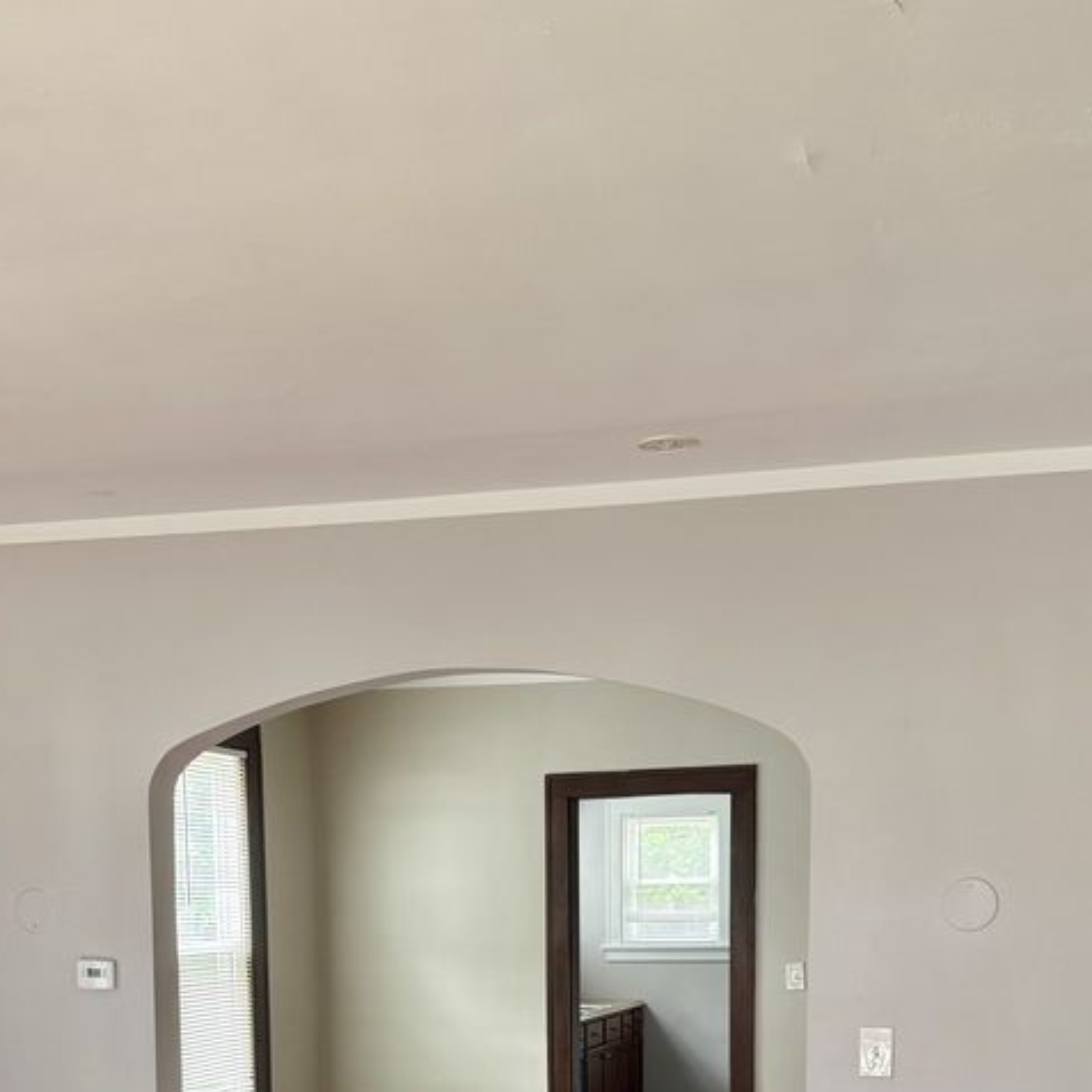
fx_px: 1713
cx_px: 494
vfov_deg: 32.7
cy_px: 1071
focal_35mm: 48
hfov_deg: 35.3
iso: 200
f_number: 1.78
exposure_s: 1/121
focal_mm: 6.76
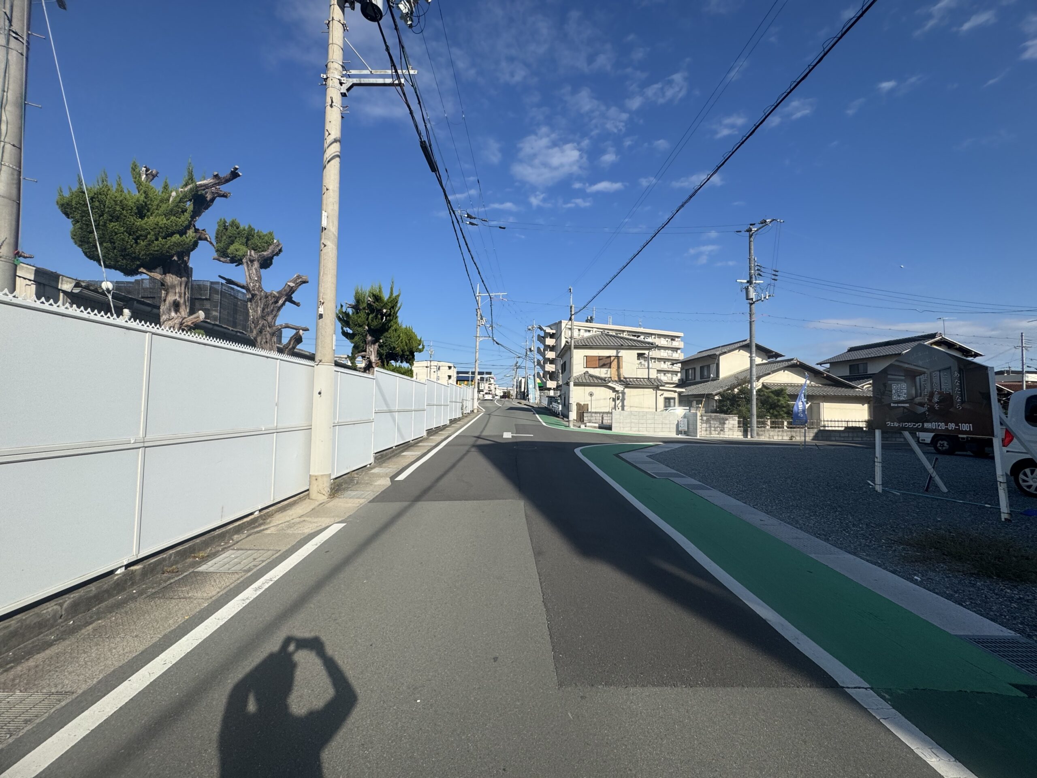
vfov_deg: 85.7
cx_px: 518
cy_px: 389
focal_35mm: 14
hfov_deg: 102.1
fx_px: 419
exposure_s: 1/2770
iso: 50
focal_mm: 2.22
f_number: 2.2
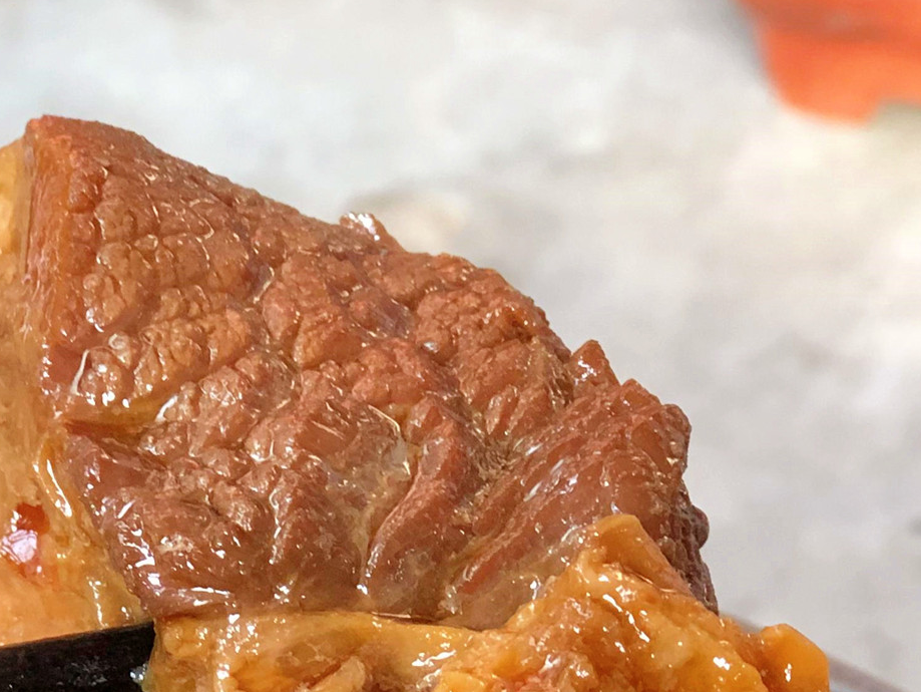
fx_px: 4126
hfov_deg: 12.7
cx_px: 195
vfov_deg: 9.4
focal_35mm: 155
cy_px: 929
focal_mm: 6.6
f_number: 2.8
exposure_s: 1/30
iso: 50
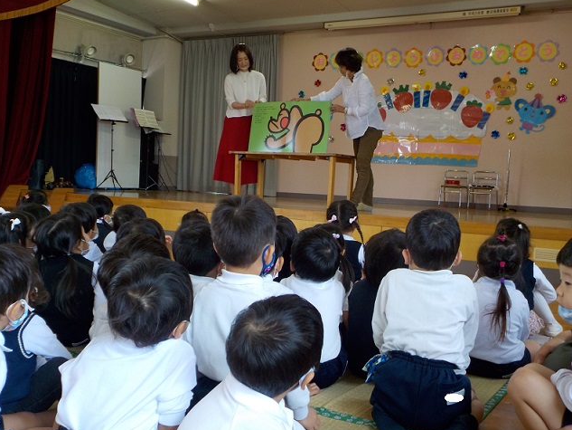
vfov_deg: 36.0
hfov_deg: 46.8
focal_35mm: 40
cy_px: 212
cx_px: 295
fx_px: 661
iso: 160
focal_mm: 5.2
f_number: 3.7
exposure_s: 1/30
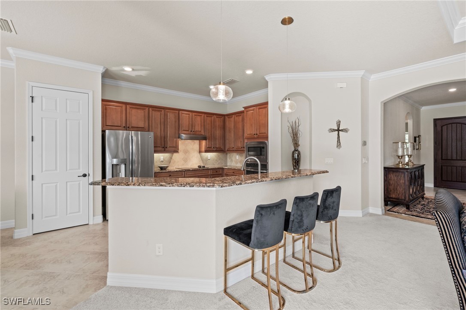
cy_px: 155
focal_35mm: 16
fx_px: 207
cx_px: 233
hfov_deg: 96.8
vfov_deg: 73.7
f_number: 9
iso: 200
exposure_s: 1/2.5
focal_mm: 16
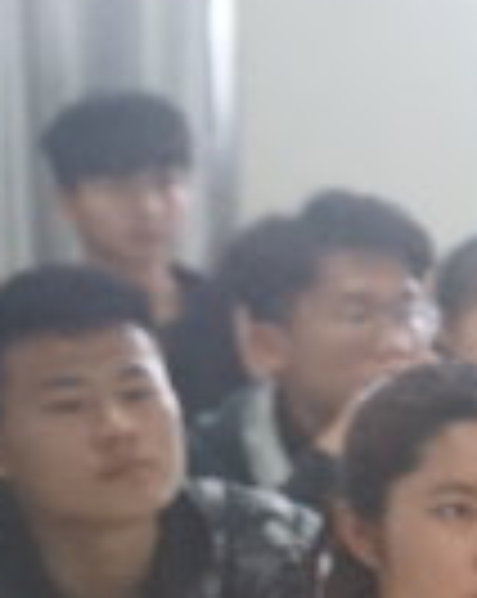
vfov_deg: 5.4
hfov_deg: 4.0
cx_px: 2092
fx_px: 6286
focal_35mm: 355
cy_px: 616
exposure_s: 1/60
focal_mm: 35
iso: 1250
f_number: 2.8
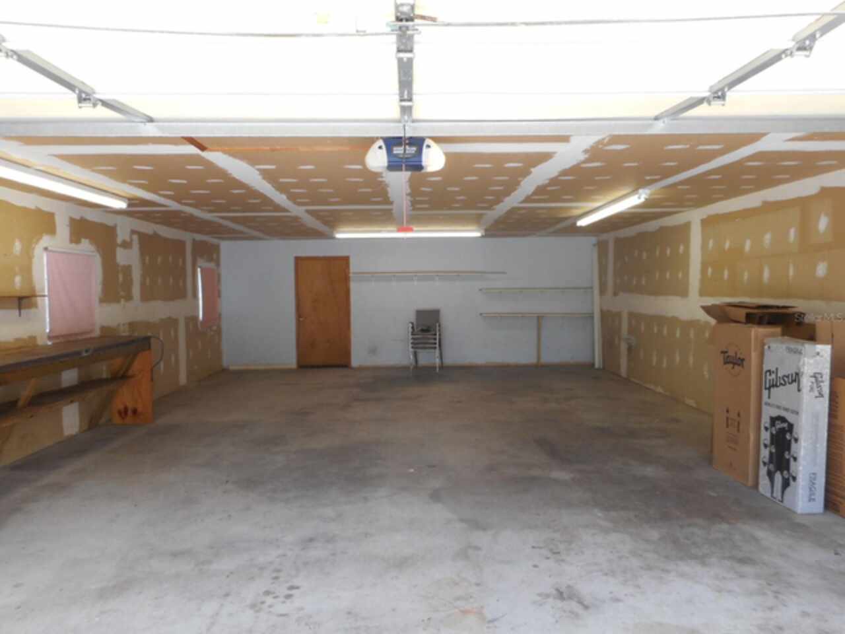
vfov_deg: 54.9
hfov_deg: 69.4
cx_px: 422
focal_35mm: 25
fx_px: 610
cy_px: 317
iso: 80
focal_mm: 4.5
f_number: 3.7
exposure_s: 1/30
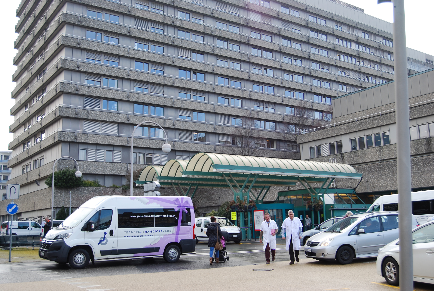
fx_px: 471
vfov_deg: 34.4
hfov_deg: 49.5
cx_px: 217
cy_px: 146
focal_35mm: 39
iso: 100
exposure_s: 1/160
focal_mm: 26
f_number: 6.3
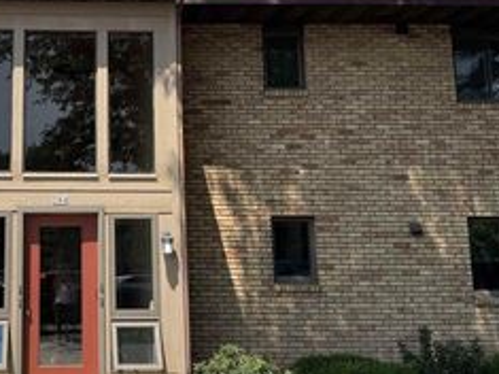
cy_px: 137
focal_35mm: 51
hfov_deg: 36.1
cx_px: 91
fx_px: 735
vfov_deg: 28.4
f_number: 1.78
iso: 80
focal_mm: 6.76
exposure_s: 1/3597
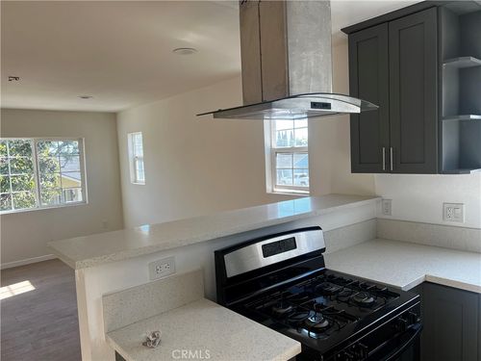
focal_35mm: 26
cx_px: 240
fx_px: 361
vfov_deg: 53.1
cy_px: 180
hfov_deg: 67.3
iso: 40
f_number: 1.5
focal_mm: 5.7
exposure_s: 1/204
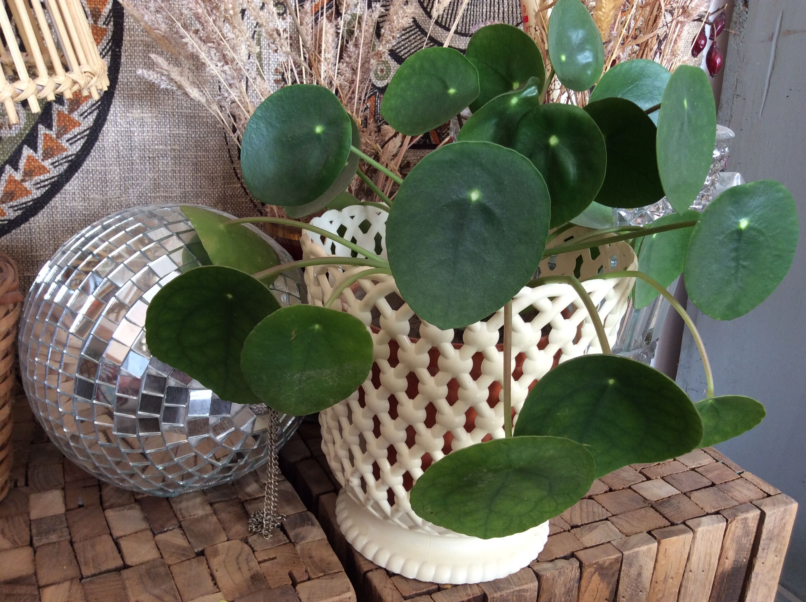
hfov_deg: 56.9
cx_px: 403
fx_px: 744
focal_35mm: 32
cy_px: 301
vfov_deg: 44.1
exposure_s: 1/50
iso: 40
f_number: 2.4
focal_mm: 3.3
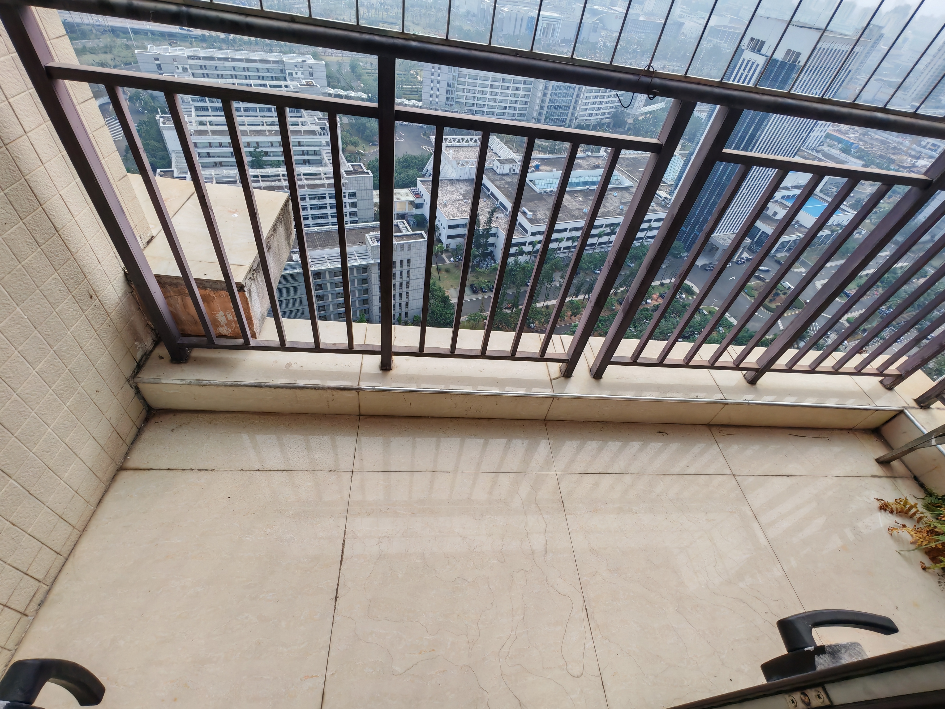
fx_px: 437
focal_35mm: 16
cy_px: 354
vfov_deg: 78.1
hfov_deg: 94.5
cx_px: 472
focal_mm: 1.96
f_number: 2.2
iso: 50
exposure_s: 1/580
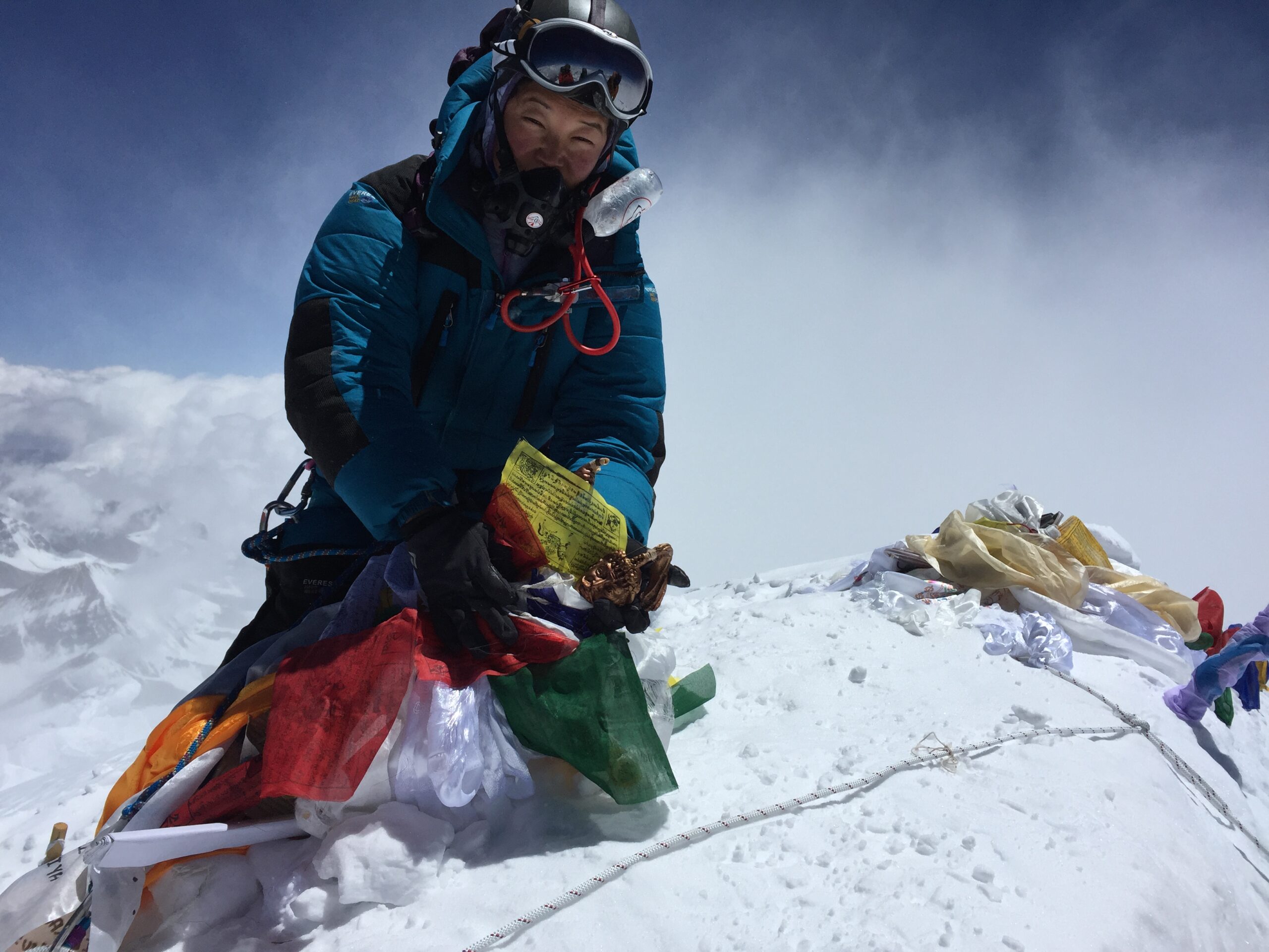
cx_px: 634
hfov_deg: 61.7
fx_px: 1063
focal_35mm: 29
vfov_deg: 48.2
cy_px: 476
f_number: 2.2
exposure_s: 1/9901
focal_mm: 4.15
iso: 32
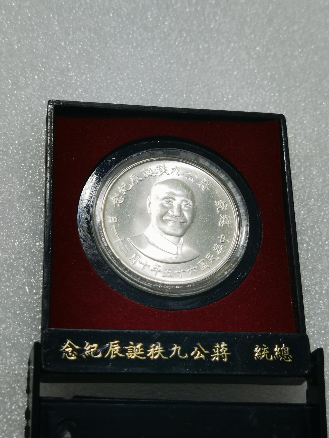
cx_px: 164
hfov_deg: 22.3
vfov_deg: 29.4
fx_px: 836
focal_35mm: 66
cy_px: 219
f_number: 1.9
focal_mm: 6.67
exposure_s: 1/114
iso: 50
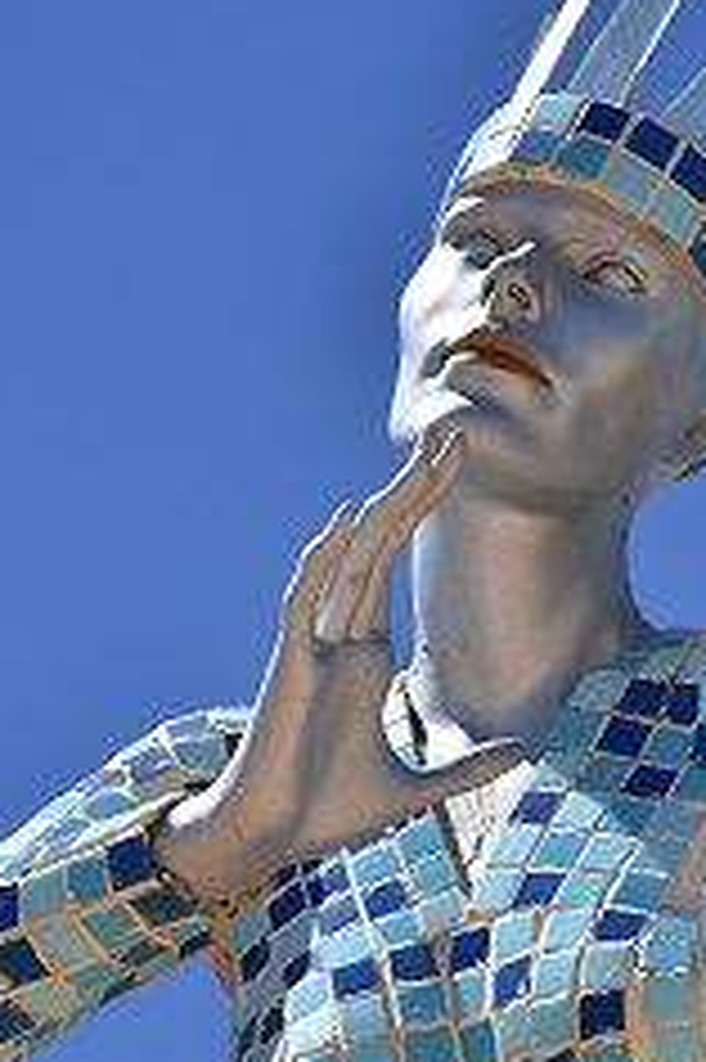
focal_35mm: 239
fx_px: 7039
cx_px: 623
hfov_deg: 5.7
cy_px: 686
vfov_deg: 8.6
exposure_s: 1/1600
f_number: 8
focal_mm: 85
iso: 200
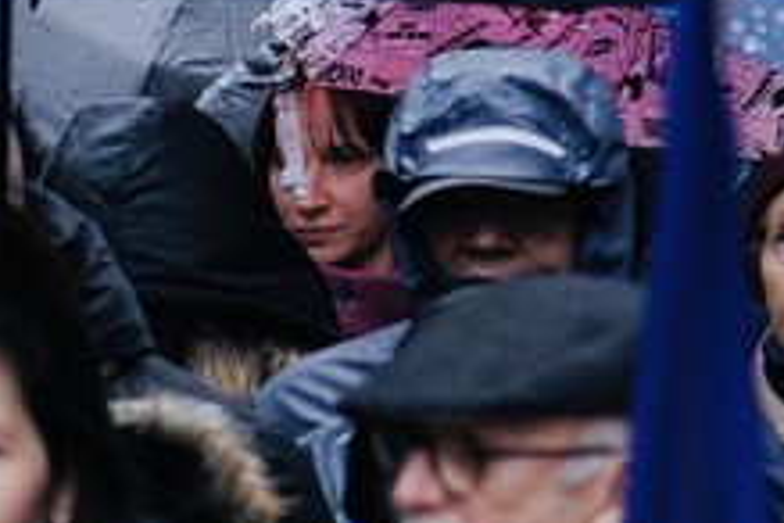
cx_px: 1461
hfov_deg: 6.3
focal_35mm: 318
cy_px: -220
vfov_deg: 4.3
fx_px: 6925
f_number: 2.2
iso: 125
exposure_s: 1/125
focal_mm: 85
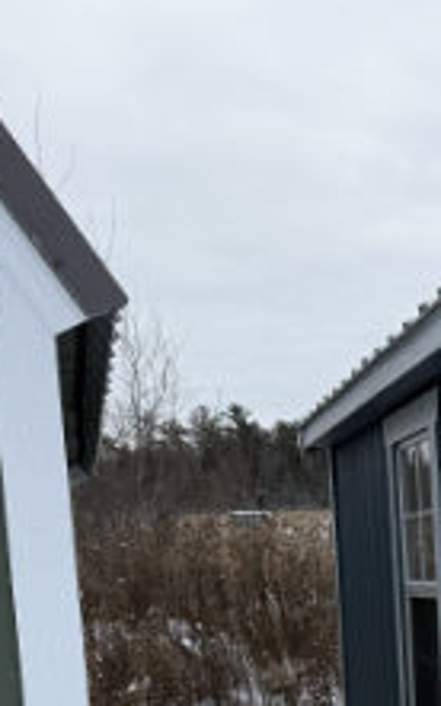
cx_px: 940
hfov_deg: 14.7
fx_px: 1328
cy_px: 658
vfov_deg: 28.4
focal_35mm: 69
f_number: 1.8
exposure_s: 1/2801
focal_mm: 6.8
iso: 80
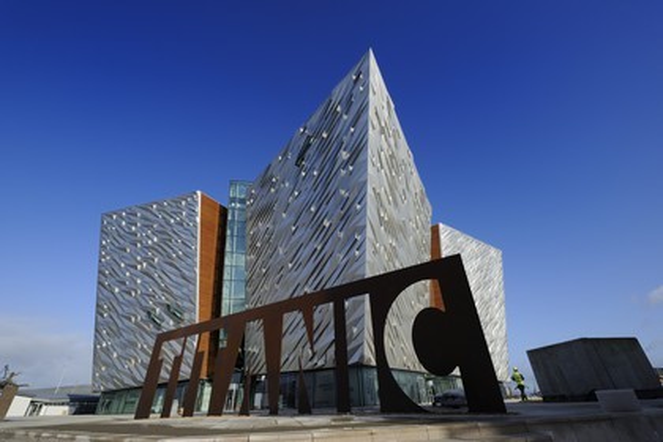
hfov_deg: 96.7
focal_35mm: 16
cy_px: 221
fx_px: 295
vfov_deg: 73.7
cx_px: 332
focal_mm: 16
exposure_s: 1/250
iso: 200
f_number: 11
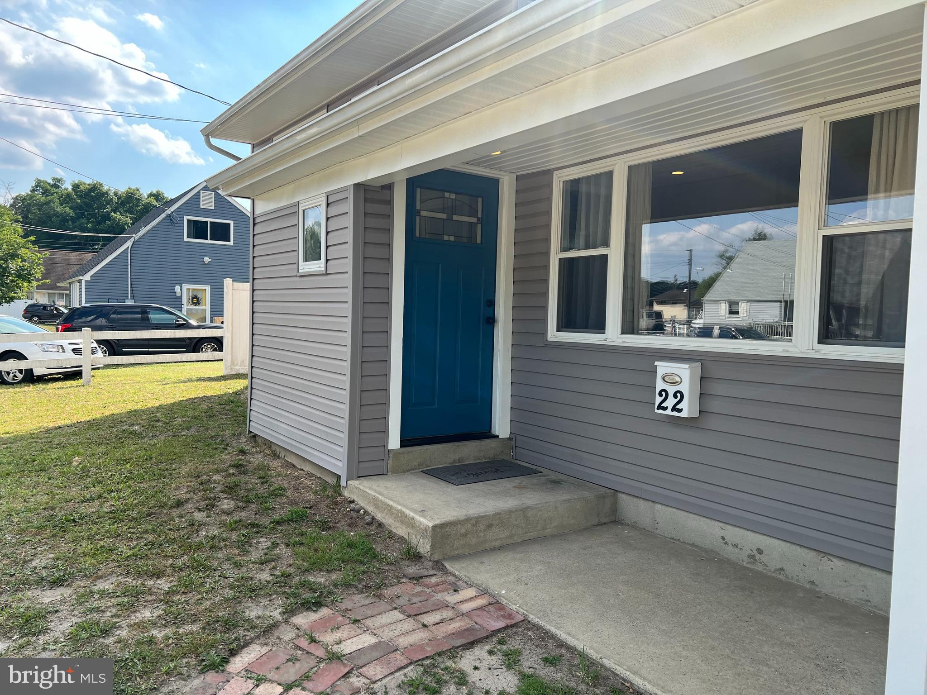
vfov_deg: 53.1
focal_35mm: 26
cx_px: 464
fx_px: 696
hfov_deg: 67.3
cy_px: 348
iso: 50
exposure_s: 1/1183
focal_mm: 5.7
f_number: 1.5
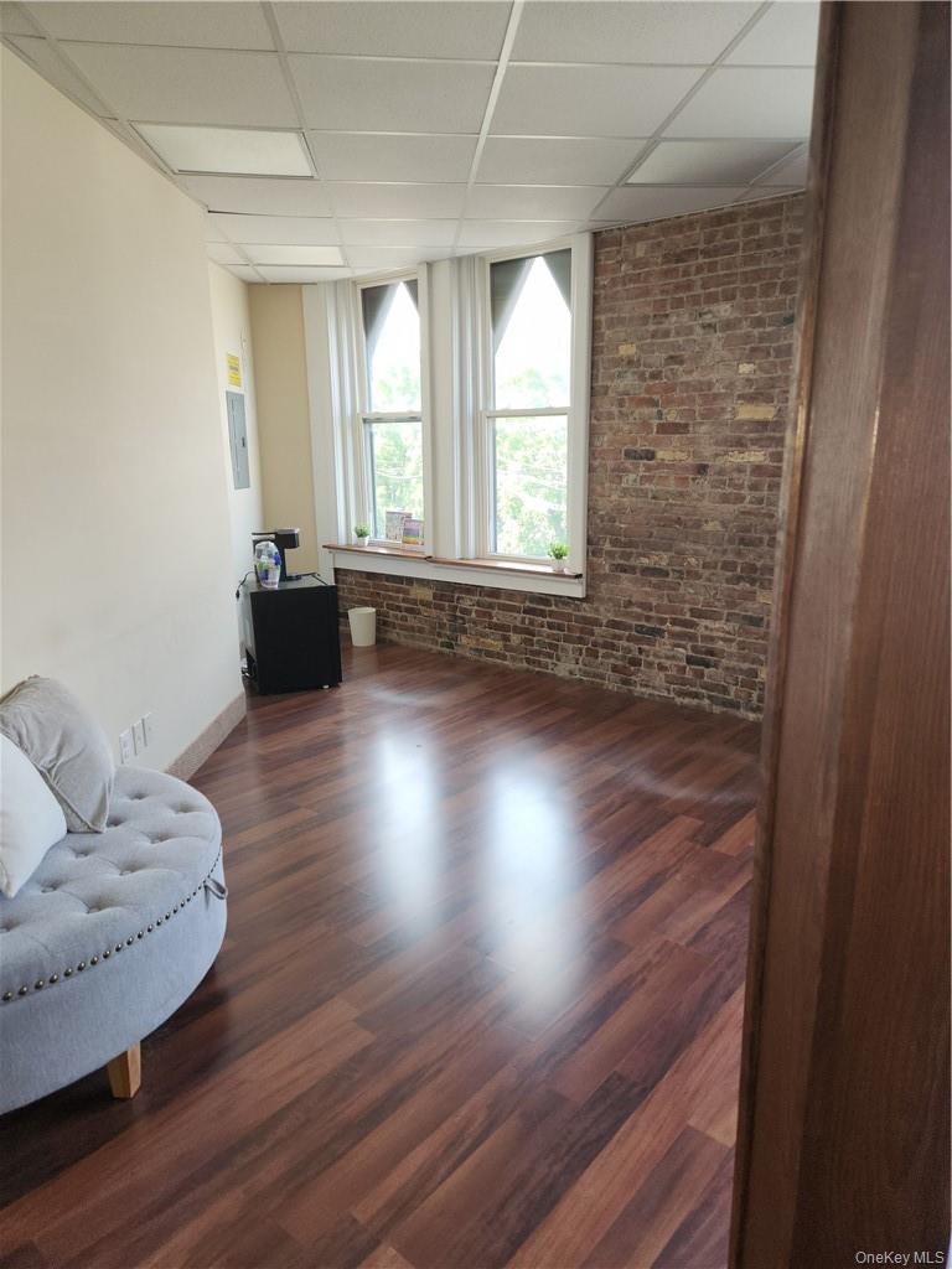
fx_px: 843
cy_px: 634
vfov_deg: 73.9
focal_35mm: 23
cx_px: 476
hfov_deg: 58.9
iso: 50
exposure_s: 1/60
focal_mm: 5.4
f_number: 1.8
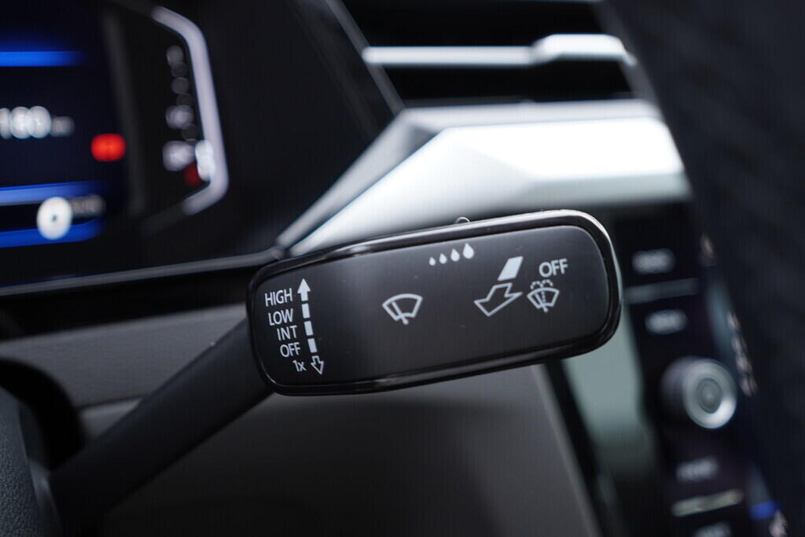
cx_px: 402
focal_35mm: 36
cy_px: 268
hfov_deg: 53.1
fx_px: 805
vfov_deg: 36.9
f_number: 2.8
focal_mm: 24
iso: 250
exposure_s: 1/40
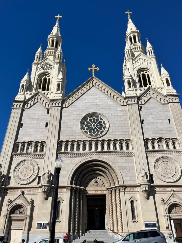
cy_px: 122
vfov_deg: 67.3
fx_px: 182
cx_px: 91
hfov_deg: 53.1
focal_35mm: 26
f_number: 1.6
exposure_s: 1/6494
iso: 50
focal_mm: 5.1
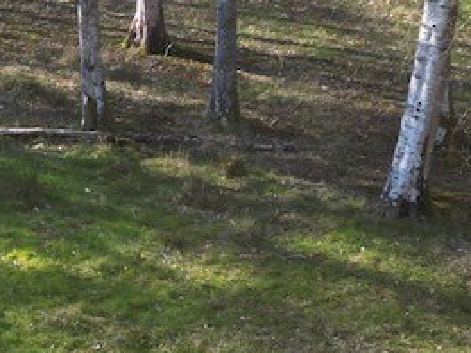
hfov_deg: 14.2
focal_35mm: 128
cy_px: 143
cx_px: -281
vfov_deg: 11.6
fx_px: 1741
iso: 110
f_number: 1.7
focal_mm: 6.72
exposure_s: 1/500
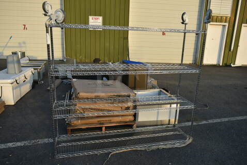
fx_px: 185
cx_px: 124
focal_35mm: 27
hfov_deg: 67.3
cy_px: 82
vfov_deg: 48.1
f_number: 5
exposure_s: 1/125
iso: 100
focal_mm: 18
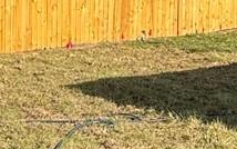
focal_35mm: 111
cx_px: 151
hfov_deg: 18.7
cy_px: 44
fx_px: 717
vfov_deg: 11.8
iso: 40
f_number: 2.2
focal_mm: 2.22
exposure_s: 1/1506
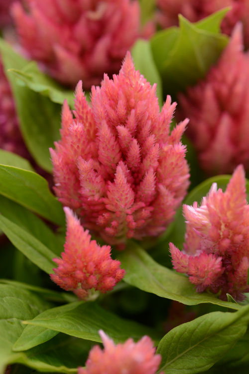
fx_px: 1088
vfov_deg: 19.4
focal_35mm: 105
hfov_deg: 13.1
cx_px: 124
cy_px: 187
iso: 200
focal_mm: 105
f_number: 8
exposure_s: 1/250
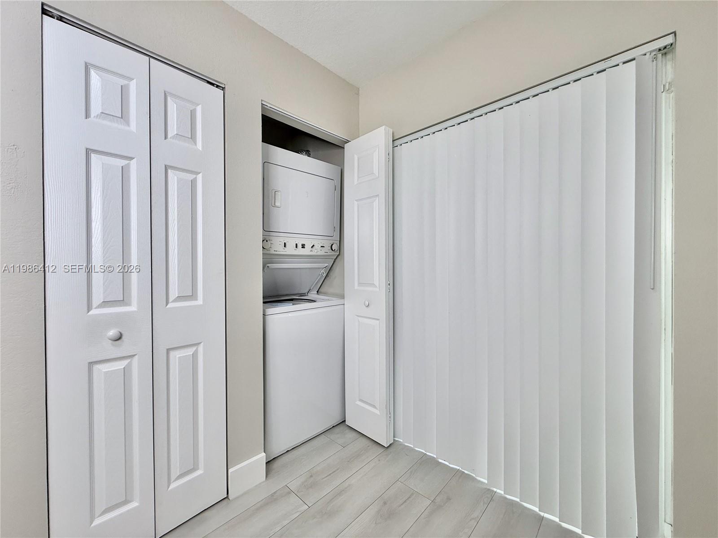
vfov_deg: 85.7
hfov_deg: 102.1
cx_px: 359
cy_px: 269
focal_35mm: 14
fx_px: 290
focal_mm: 2.22
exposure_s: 1/120
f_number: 2.2
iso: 100
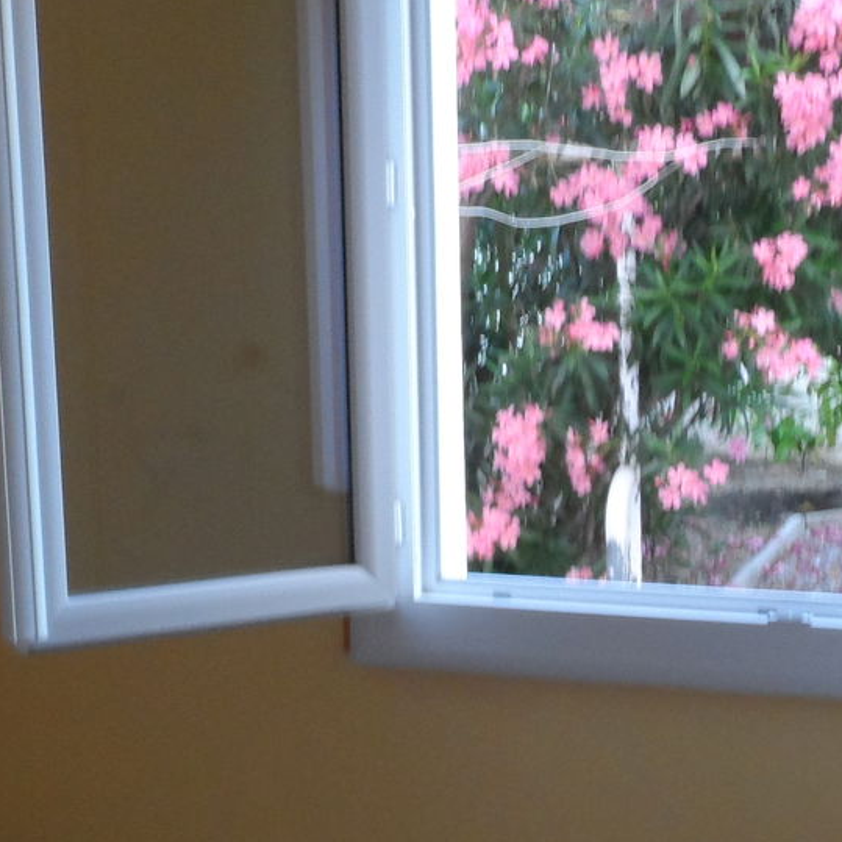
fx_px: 1734
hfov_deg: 27.3
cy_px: 497
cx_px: 445
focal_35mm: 63
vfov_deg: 27.3
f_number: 3.2
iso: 240
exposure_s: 1/30
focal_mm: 4
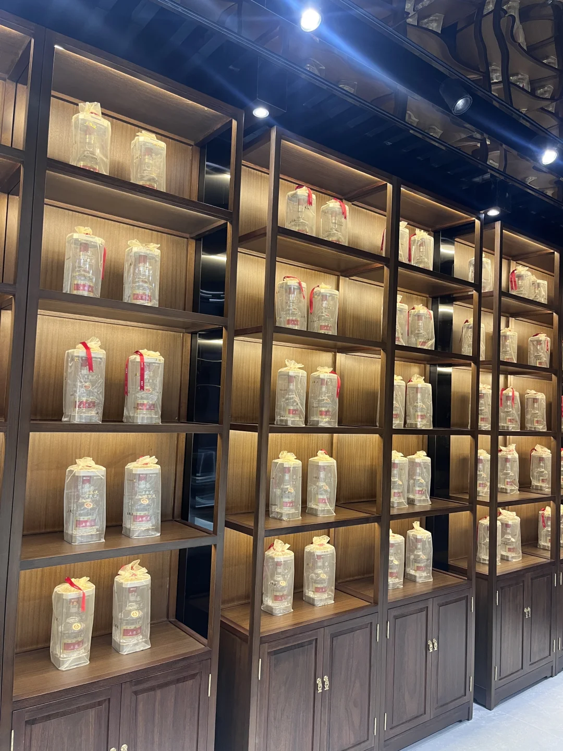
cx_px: 282
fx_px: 564
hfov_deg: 53.1
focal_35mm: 26
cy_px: 376
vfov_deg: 67.3
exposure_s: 1/50
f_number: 1.6
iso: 100
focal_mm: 5.1
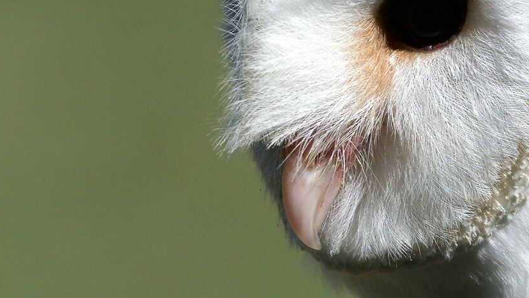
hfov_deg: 2.0
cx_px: 362
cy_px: 81
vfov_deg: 1.1
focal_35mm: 1093
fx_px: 15333
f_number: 8
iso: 400
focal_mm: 360
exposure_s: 1/5000
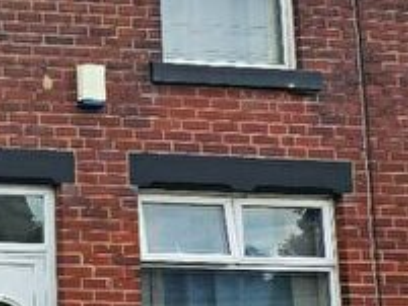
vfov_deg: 18.4
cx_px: -288
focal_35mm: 80
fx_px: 943
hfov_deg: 19.4
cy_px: 206
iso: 40
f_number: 1.8
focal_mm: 5.4
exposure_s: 1/1135
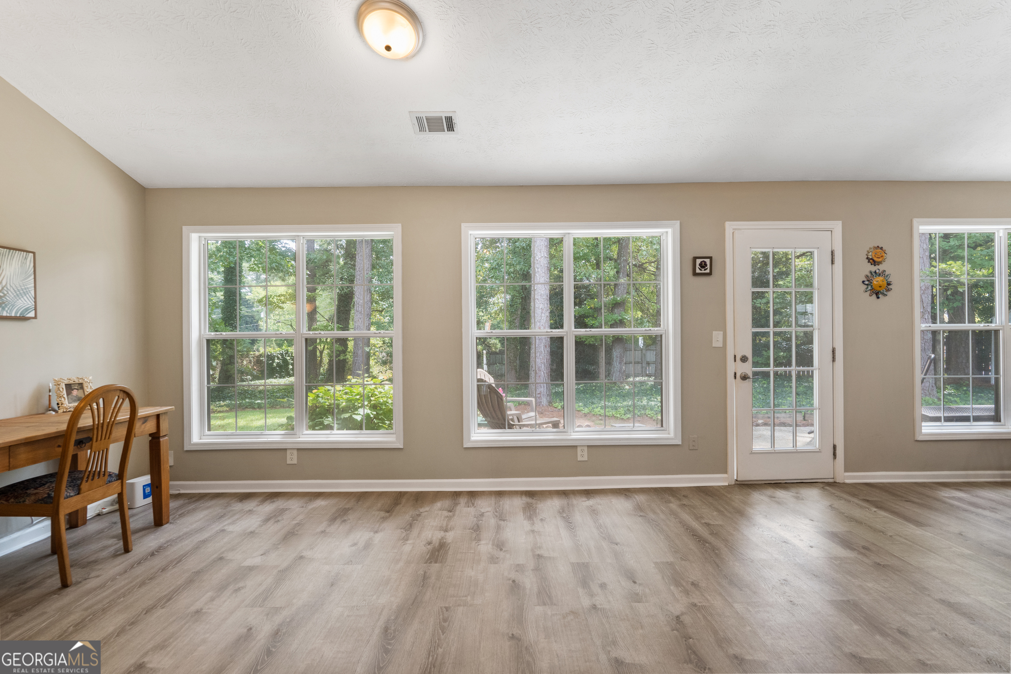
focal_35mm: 16
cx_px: 506
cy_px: 337
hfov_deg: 96.7
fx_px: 449
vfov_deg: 73.8
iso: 1250
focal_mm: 16
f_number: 6.3
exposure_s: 1/20
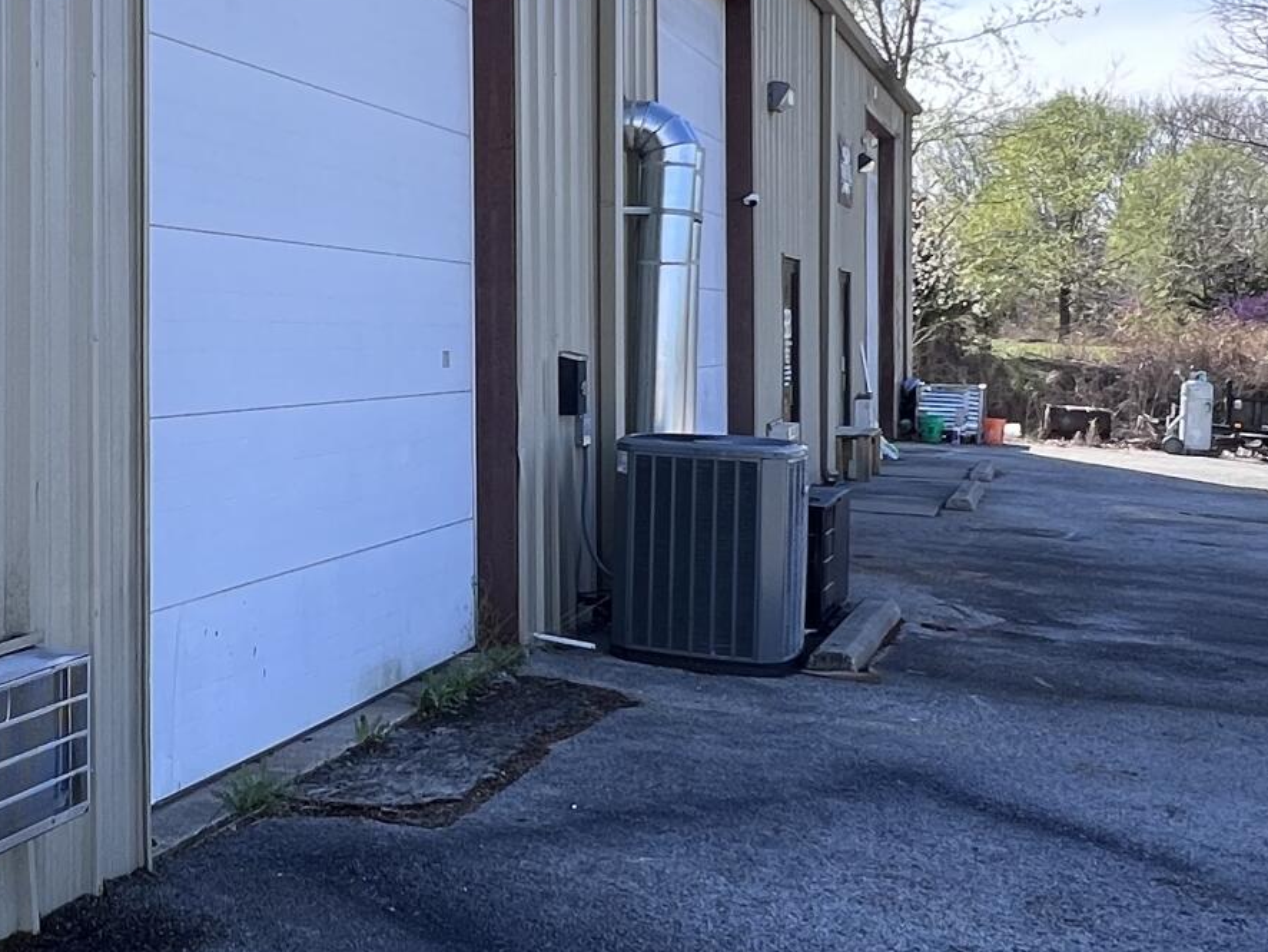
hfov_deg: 40.4
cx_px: 185
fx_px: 1612
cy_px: 306
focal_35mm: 44
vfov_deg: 32.6
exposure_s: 1/704
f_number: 1.8
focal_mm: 1.57
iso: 32
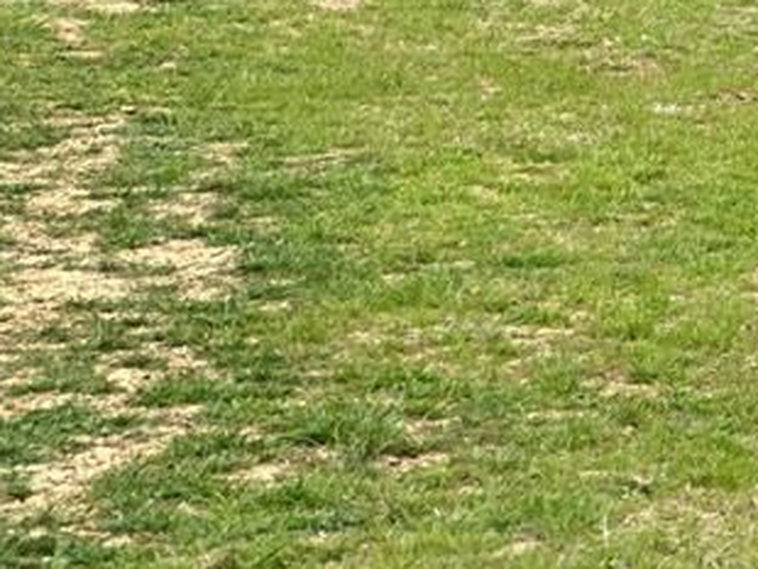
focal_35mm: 254
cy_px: -169
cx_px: 1186
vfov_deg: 5.8
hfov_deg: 7.6
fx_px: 5566
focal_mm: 9
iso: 20
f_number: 2.8
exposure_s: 1/121
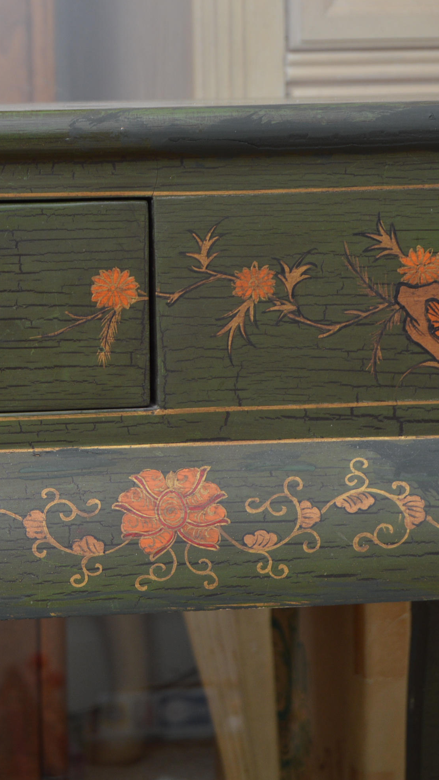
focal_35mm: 131
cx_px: -18
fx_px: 2707
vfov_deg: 16.4
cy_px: 392
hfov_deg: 9.2
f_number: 5.6
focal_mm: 55
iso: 200
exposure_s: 1/160
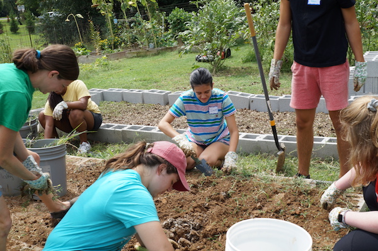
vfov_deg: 31.8
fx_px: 441
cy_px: 126
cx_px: 189
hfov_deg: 46.4
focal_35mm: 42
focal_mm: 28
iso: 100
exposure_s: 1/250
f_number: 8
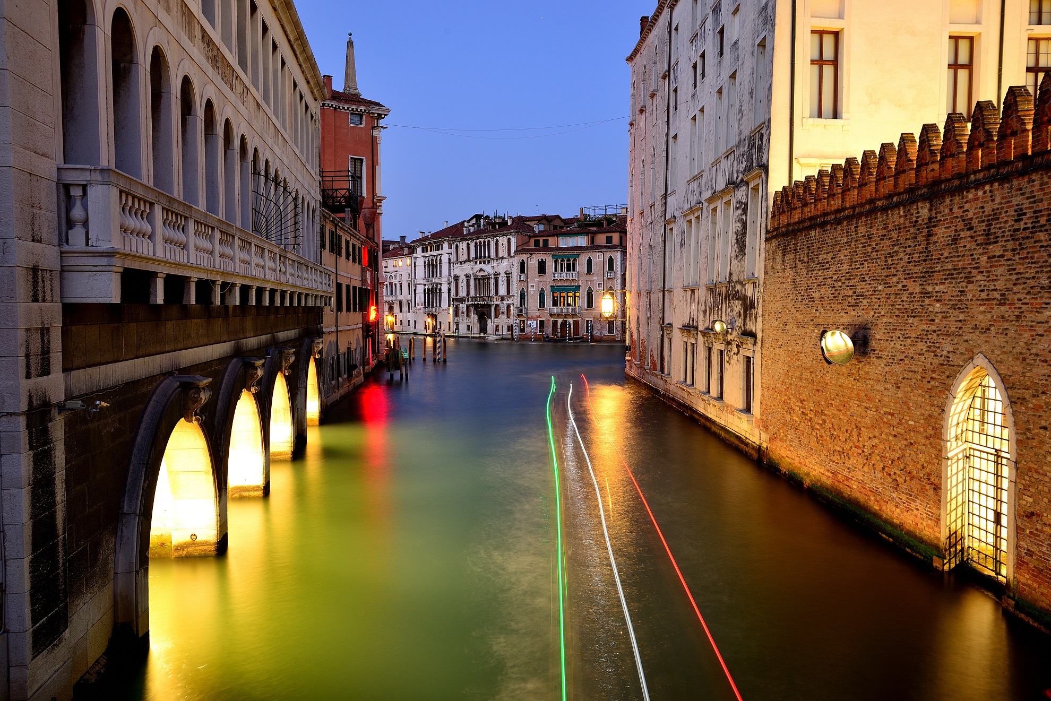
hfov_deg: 60.3
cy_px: 350
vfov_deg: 42.3
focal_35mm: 31
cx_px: 526
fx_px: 905
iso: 200
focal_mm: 31
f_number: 10
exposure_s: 15
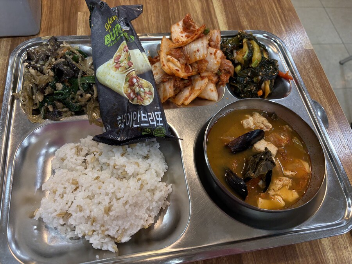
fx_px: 264
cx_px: 176
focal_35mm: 26
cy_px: 132
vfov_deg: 53.1
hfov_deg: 67.3
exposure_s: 1/60
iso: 100
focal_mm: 5.96
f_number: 1.6
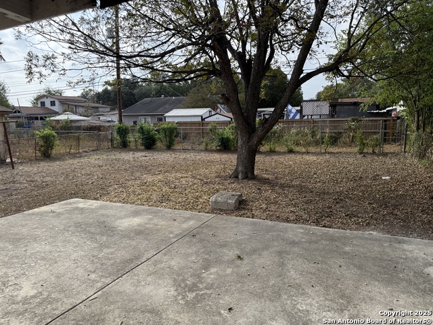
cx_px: 216
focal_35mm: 24
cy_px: 162
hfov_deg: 71.6
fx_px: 300
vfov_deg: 56.8
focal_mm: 6.76
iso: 100
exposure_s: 1/3145
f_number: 1.78
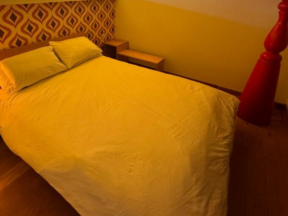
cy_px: 55
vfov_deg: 60.1
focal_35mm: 21
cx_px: 116
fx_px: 175
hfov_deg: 78.1
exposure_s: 1/50
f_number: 2.2
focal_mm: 2.22
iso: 250
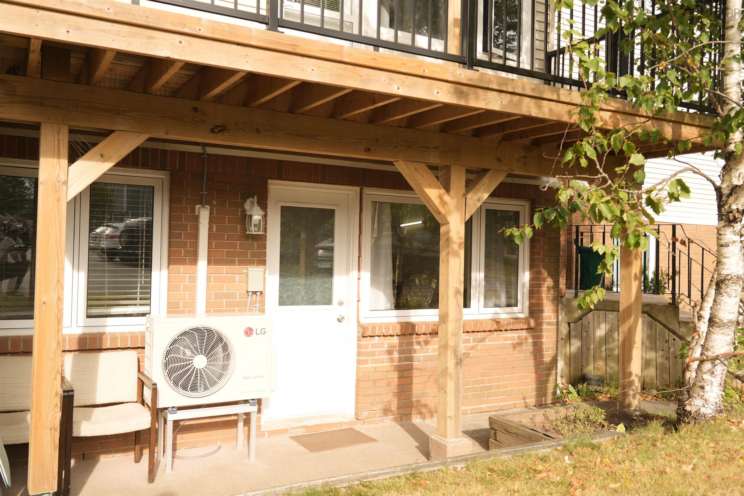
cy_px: 248
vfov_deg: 43.6
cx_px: 372
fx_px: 620
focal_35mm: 30
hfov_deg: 61.9
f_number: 5
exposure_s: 1/160
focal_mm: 30
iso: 125
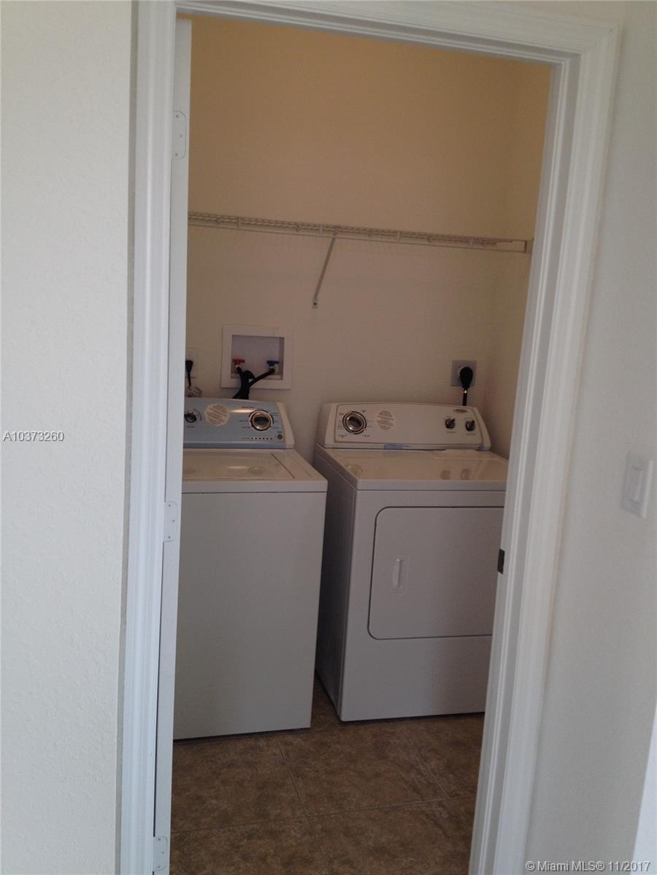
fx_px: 886
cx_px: 328
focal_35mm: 35
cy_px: 438
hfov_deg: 40.7
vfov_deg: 52.6
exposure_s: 1/49
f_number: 2.4
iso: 50
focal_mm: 4.28
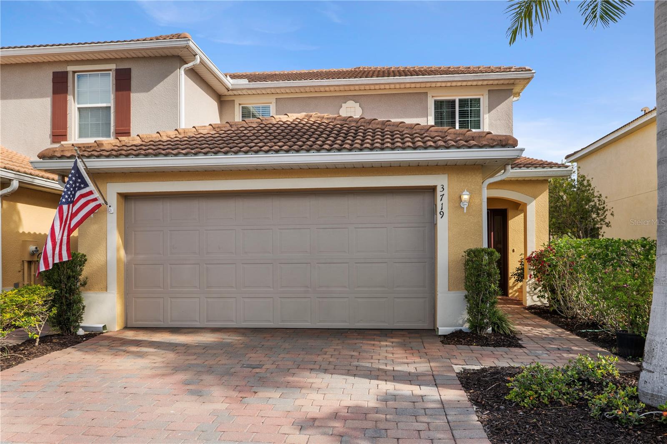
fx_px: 500
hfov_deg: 67.4
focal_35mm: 27
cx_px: 334
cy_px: 222
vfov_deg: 47.9
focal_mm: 27
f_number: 7.1
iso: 100
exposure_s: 1/100
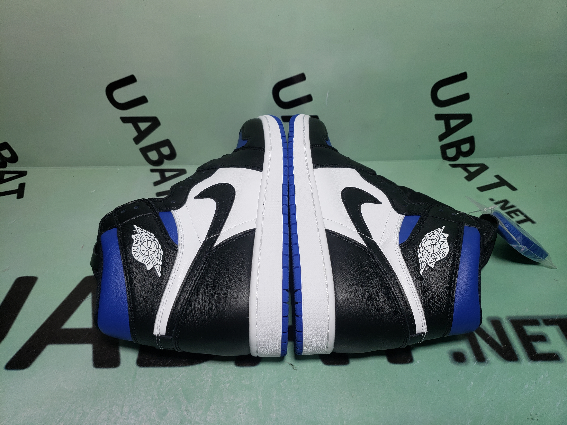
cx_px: 284
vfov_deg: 53.1
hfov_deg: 67.3
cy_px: 212
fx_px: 426
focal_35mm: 26
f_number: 1.5
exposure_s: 1/553
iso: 50
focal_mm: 4.3
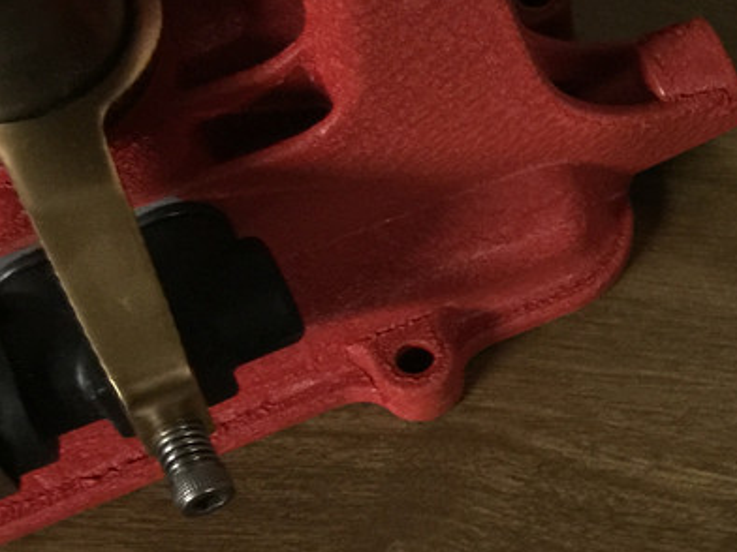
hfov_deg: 22.0
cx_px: 986
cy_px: 357
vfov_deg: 18.6
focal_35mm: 79
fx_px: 1682
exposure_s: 1/8
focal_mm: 4.15
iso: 160
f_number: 2.2
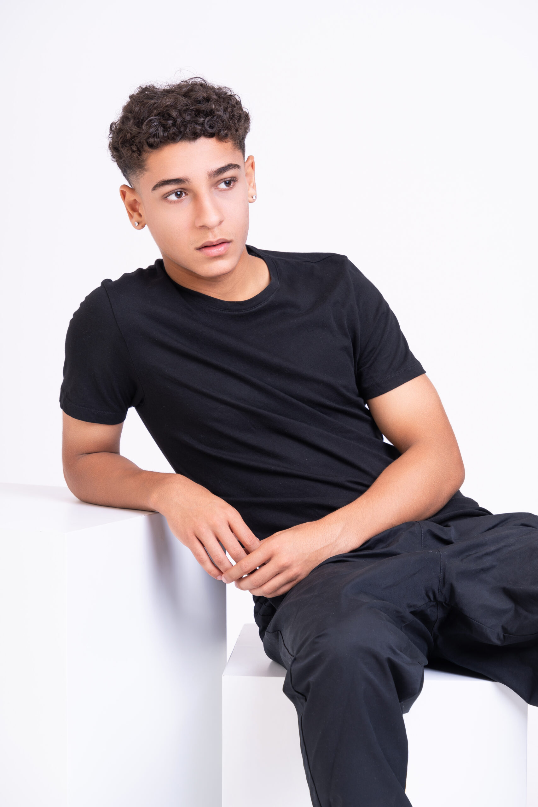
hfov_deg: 11.4
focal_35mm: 120
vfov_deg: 17.1
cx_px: 269
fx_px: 2689
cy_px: 404
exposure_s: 1/125
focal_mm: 120
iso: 100
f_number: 8
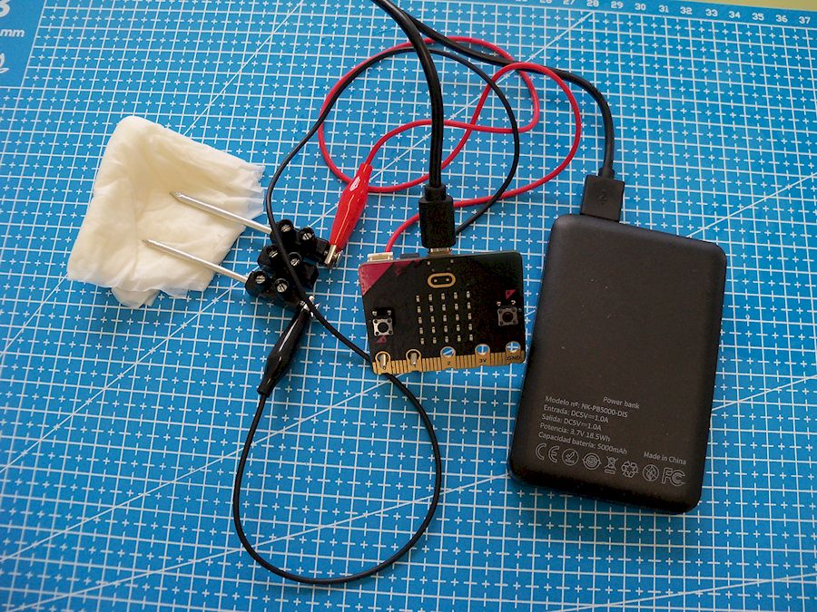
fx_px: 826
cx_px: 408
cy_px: 306
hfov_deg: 52.6
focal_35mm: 35
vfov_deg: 40.7
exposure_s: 1/40
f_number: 3.5
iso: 200
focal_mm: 6.2
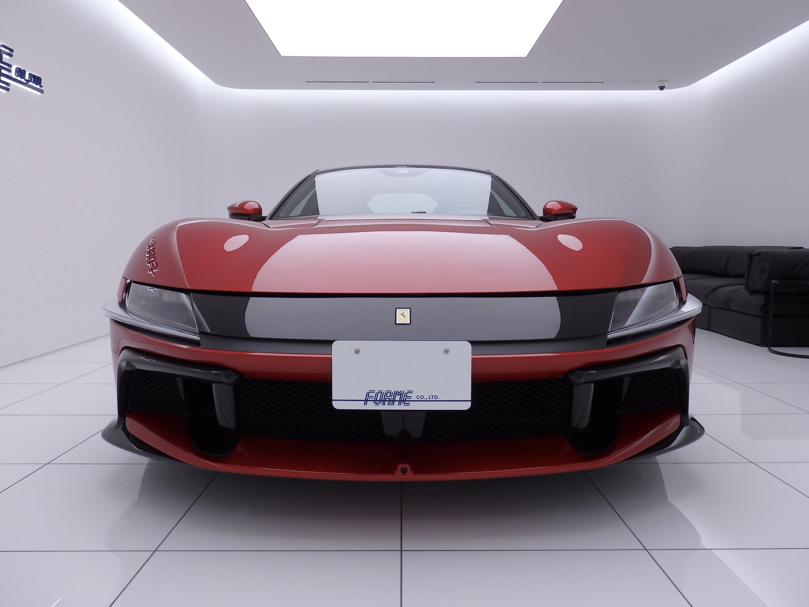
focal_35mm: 26
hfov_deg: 67.3
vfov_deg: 53.1
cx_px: 402
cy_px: 295
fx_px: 608
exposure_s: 1/160
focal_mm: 4.5
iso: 125
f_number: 3
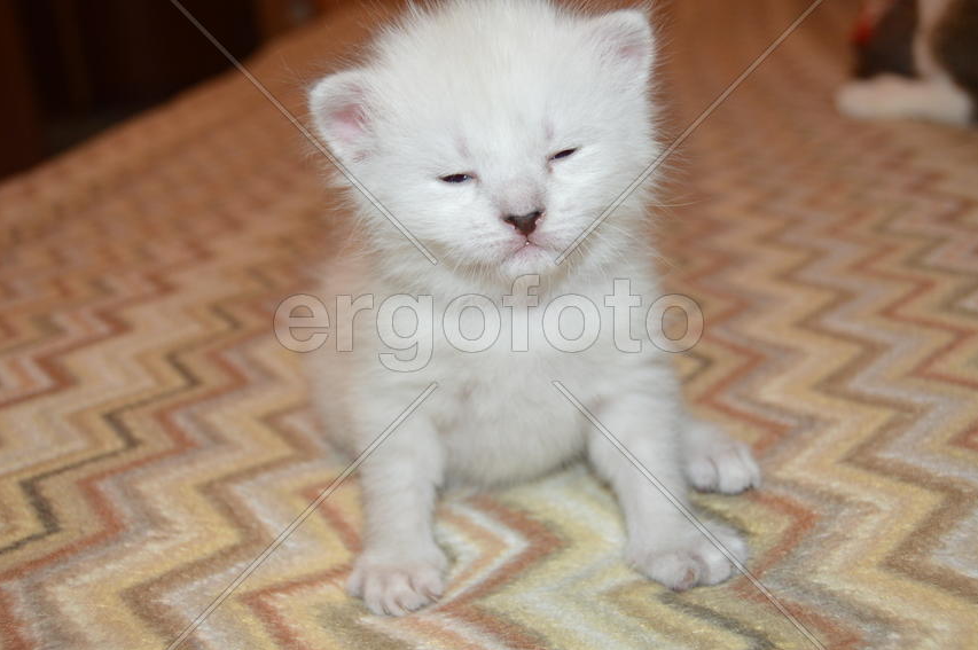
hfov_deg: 45.5
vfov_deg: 31.1
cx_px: 496
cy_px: 323
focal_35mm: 43
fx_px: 1167
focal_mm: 28
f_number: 4
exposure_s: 1/60
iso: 800
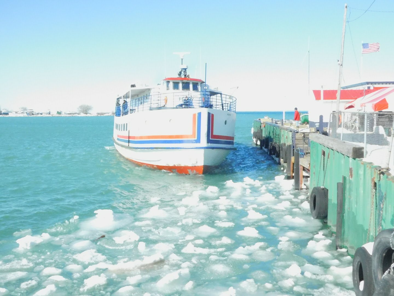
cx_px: 197
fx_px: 455
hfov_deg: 46.8
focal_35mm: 40
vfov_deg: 36.0
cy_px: 148
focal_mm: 7.1
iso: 1600
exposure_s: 1/1500
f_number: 7.2
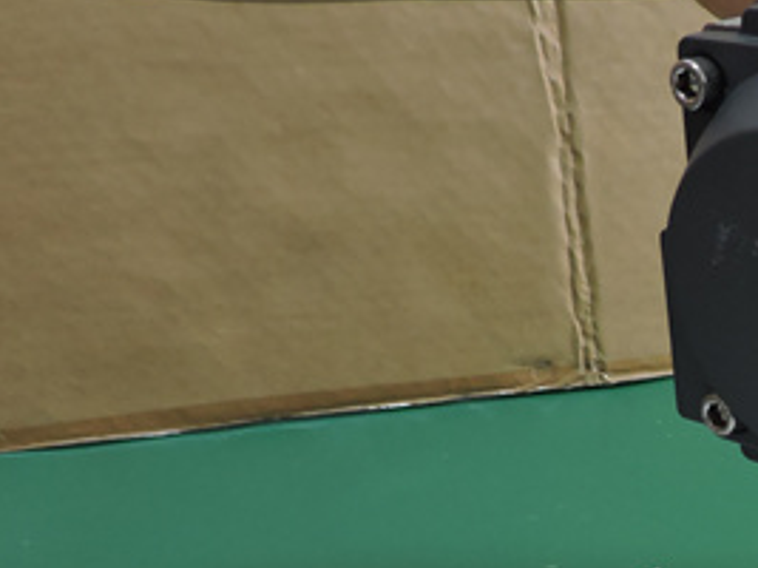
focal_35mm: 63
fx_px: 1379
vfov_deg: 22.5
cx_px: 943
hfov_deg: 26.7
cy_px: 550
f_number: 3
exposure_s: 1/30
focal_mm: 4.3
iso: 250
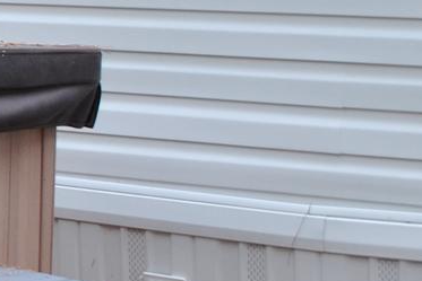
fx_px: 2322
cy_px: 78
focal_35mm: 198
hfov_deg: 9.5
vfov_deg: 6.9
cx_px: -505
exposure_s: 1/100
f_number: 5
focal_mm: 24
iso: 200
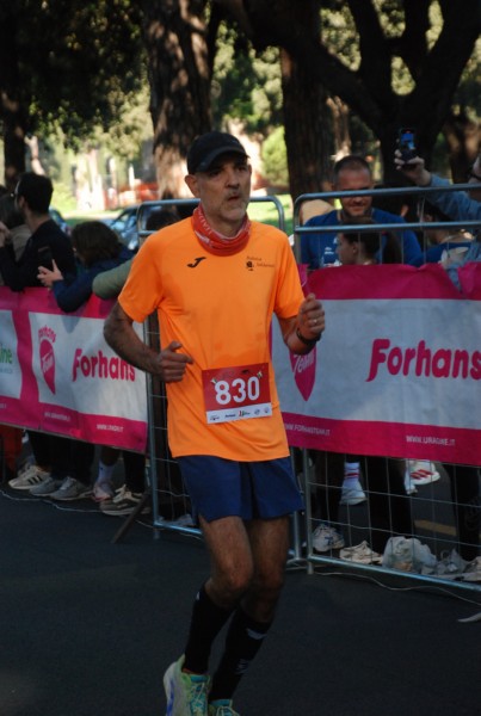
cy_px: 358
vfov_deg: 16.0
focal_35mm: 128
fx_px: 2542
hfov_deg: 10.8
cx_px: 240
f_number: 5.6
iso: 1000
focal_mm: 85
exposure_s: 1/500
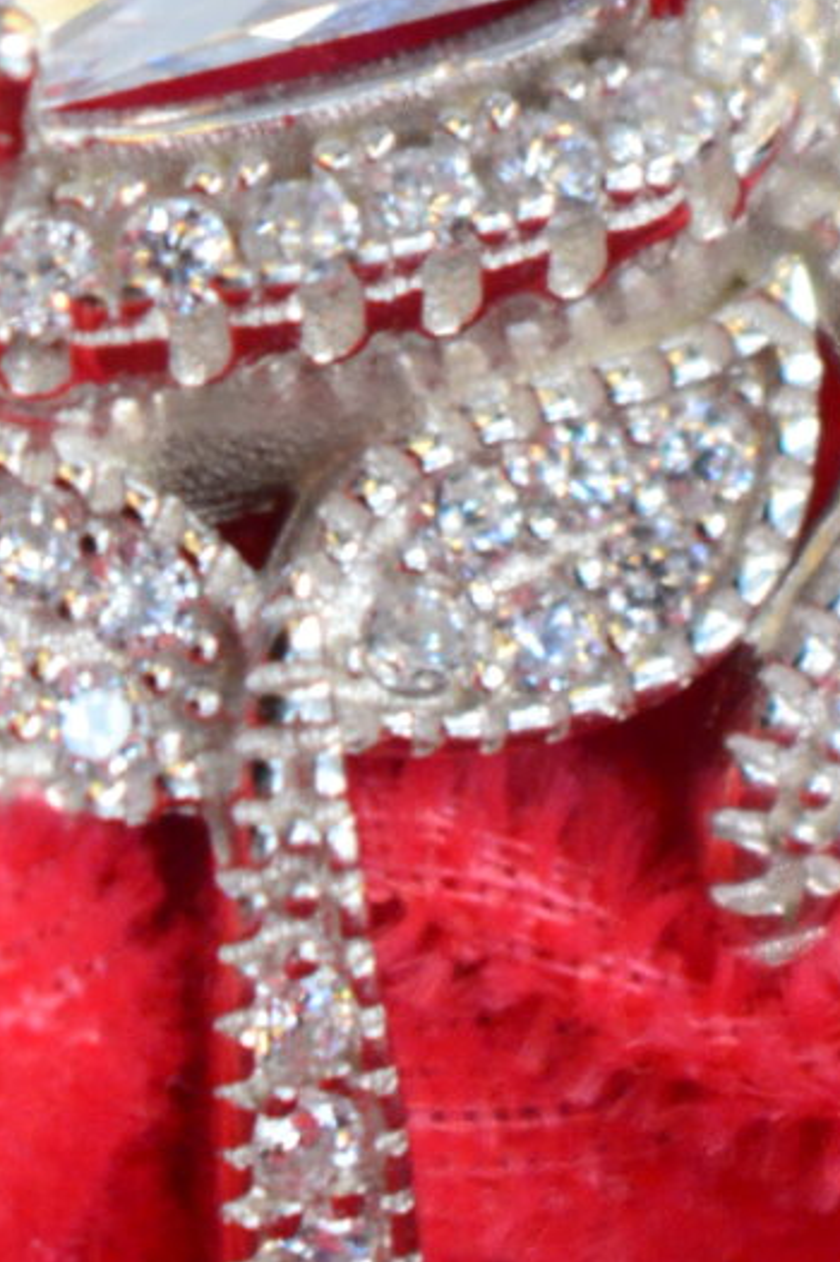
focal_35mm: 401
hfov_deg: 3.4
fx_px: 14068
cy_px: -288
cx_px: 269
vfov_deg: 5.1
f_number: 5.6
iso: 800
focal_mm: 55
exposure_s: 1/60
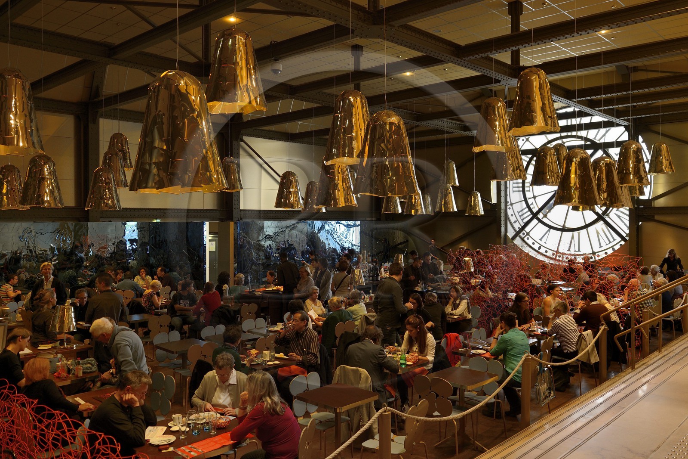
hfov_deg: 63.7
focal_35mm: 29
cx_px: 344
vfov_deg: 44.9
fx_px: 554
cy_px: 230
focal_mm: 29
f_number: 4.5
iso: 800
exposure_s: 1/60
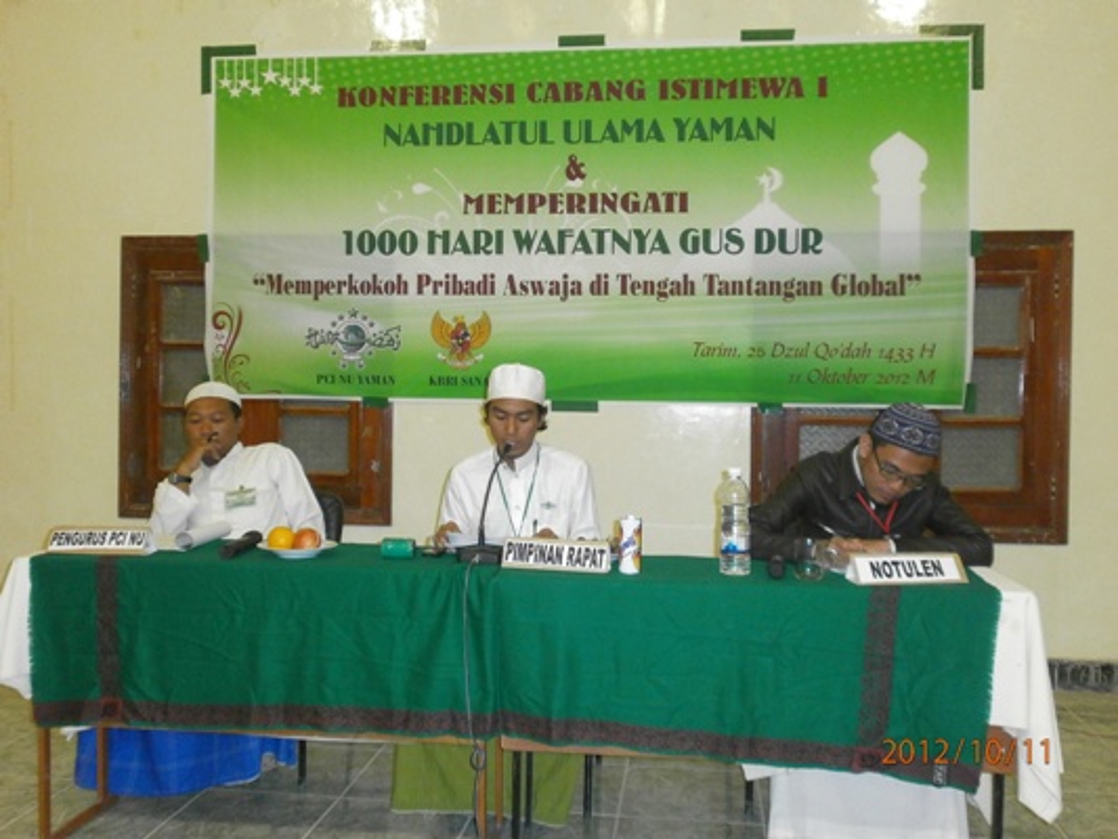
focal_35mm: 32
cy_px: 420
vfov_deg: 44.2
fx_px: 1034
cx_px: 559
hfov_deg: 56.8
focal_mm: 5.8
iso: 400
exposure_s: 1/30
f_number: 3.1
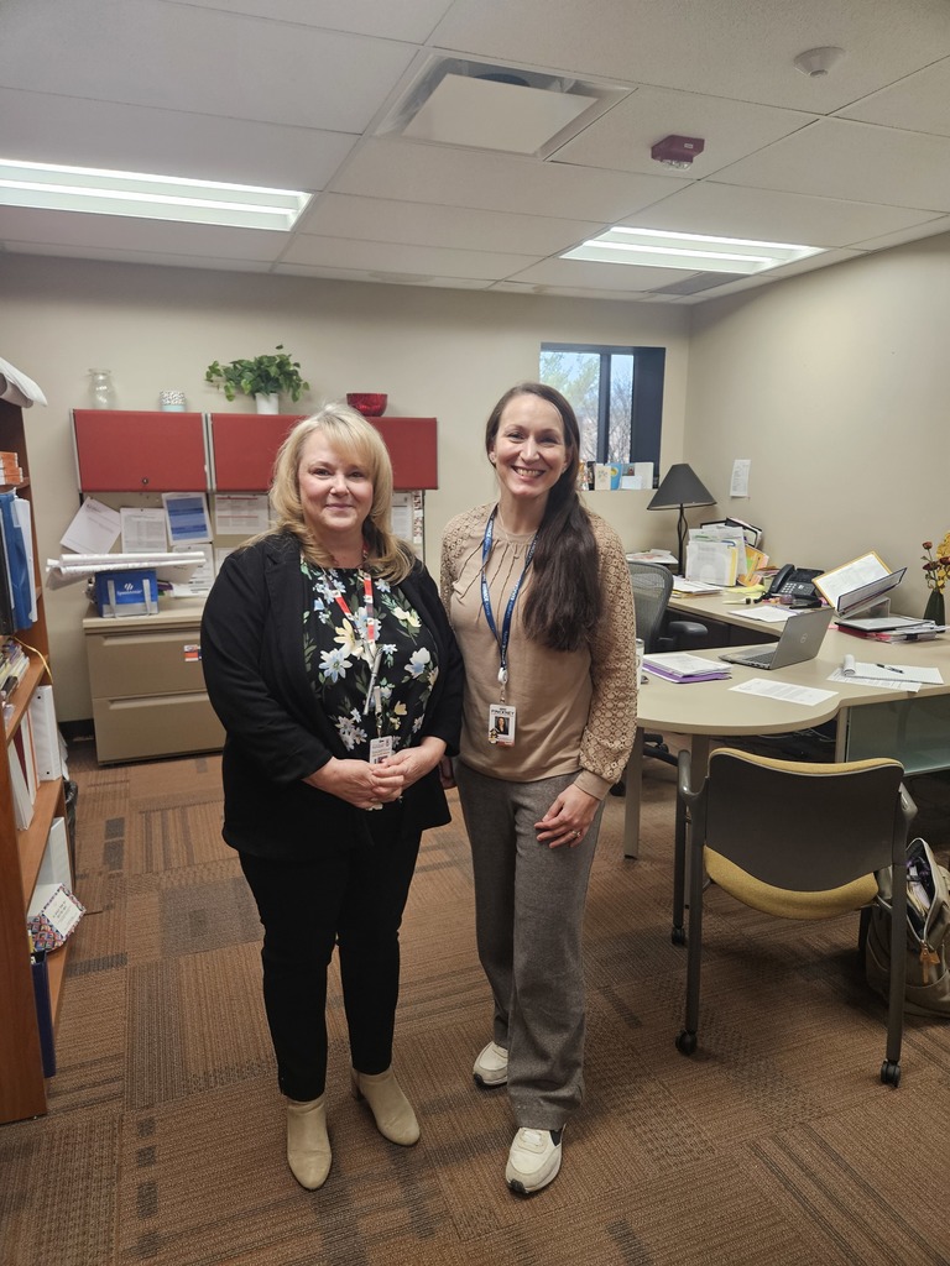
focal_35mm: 23
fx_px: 842
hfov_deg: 58.9
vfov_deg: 73.9
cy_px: 633
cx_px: 475
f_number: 1.8
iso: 320
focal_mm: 5.4
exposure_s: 1/120
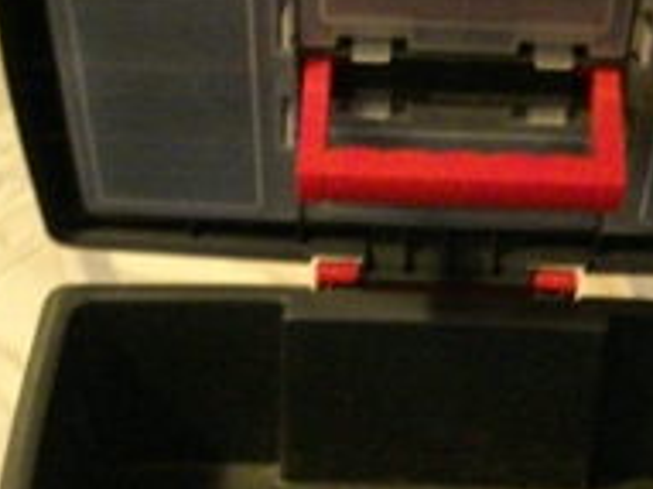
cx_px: 390
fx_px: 1640
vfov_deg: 16.8
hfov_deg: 22.5
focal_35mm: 87
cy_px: 390
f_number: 2.8
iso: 800
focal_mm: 6.2
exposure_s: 1/8
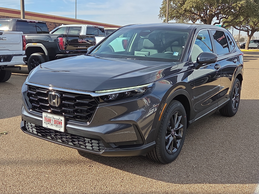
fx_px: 299
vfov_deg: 36.0
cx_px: 130
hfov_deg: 46.8
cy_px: 97
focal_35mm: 40
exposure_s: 1/1250
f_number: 1.8
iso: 25
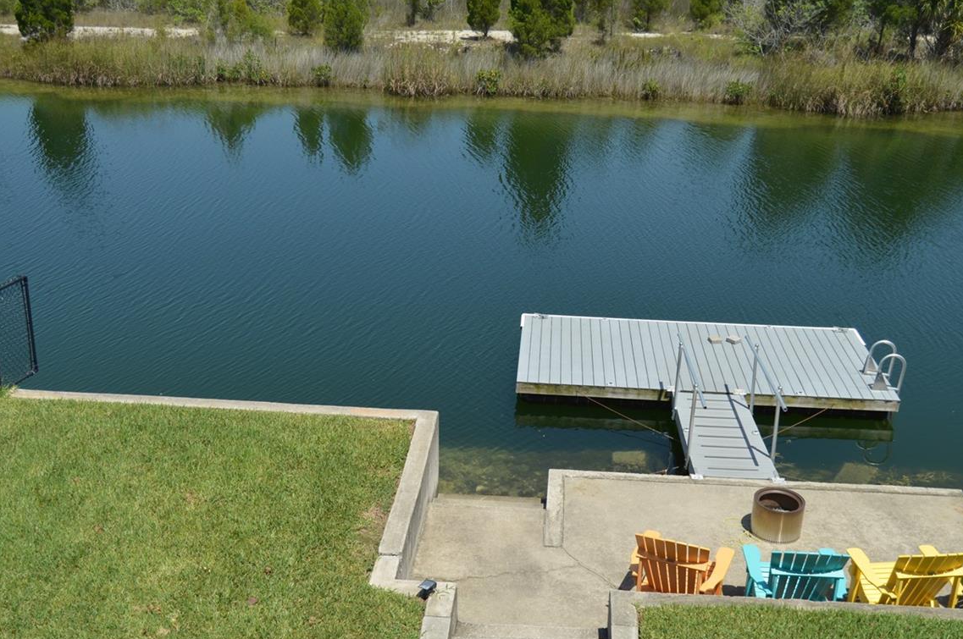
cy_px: 361
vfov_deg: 34.9
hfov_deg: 50.7
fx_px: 1015
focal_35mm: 38
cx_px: 500
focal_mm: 18
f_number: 3.5
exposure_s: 1/1250
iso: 100
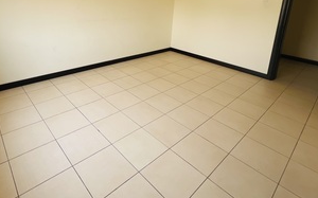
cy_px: 41
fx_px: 182
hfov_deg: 81.9
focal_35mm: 21
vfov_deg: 53.5
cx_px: 137
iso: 64
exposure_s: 1/36
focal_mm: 1.57
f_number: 1.8
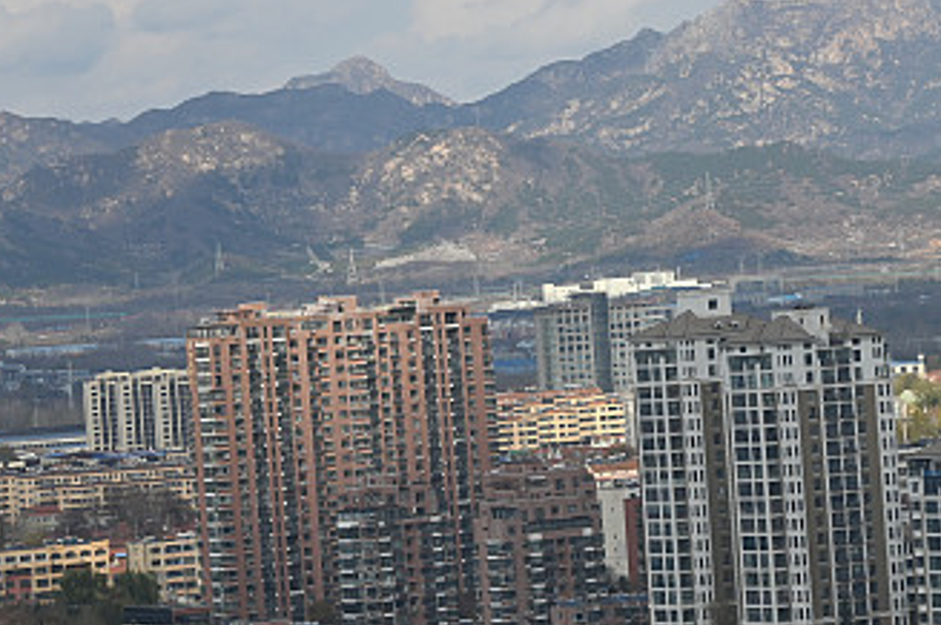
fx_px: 5484
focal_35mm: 210
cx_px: 442
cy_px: 85
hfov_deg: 9.8
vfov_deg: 6.5
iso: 64
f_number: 8
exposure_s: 1/200
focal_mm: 86
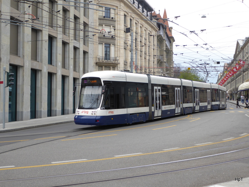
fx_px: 352
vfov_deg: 29.7
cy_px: 94
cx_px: 124
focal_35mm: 49
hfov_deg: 38.9
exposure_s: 1/250
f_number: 4
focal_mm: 8.4
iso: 80
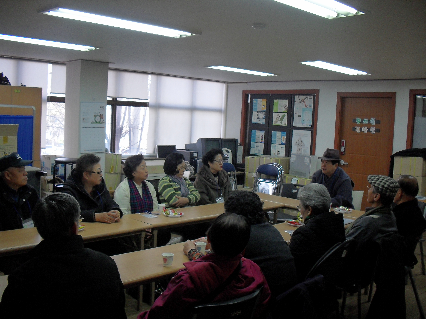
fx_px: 468
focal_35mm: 38
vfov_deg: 37.7
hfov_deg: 49.0
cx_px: 213
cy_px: 160
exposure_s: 1/30
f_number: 2.8
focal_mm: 6.3
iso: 100
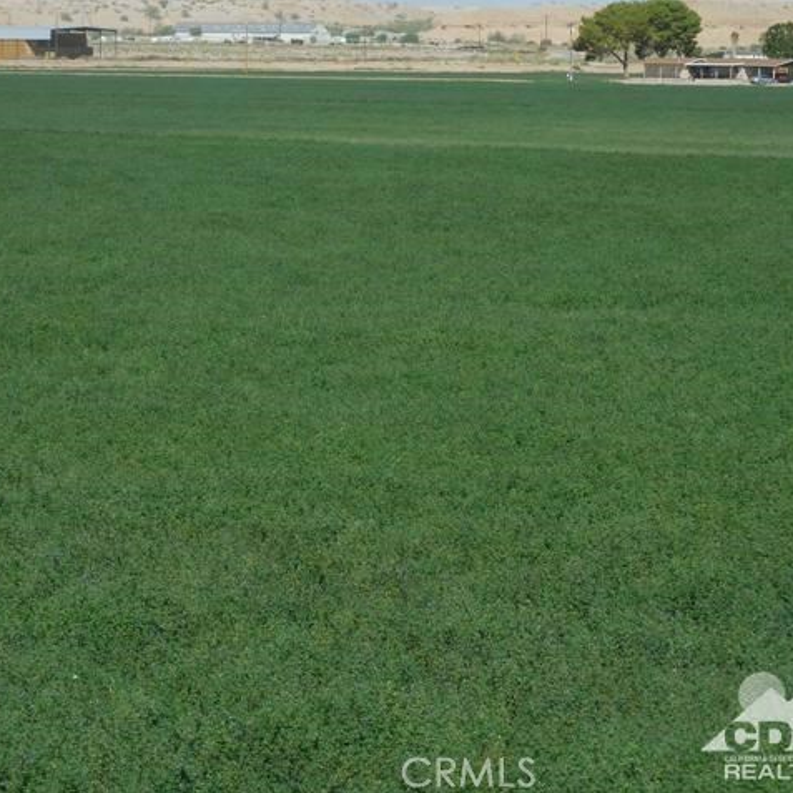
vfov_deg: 13.0
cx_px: 381
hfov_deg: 13.0
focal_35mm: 134
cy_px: 397
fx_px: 3473
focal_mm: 20.4
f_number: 5.1
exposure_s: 1/800
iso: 125
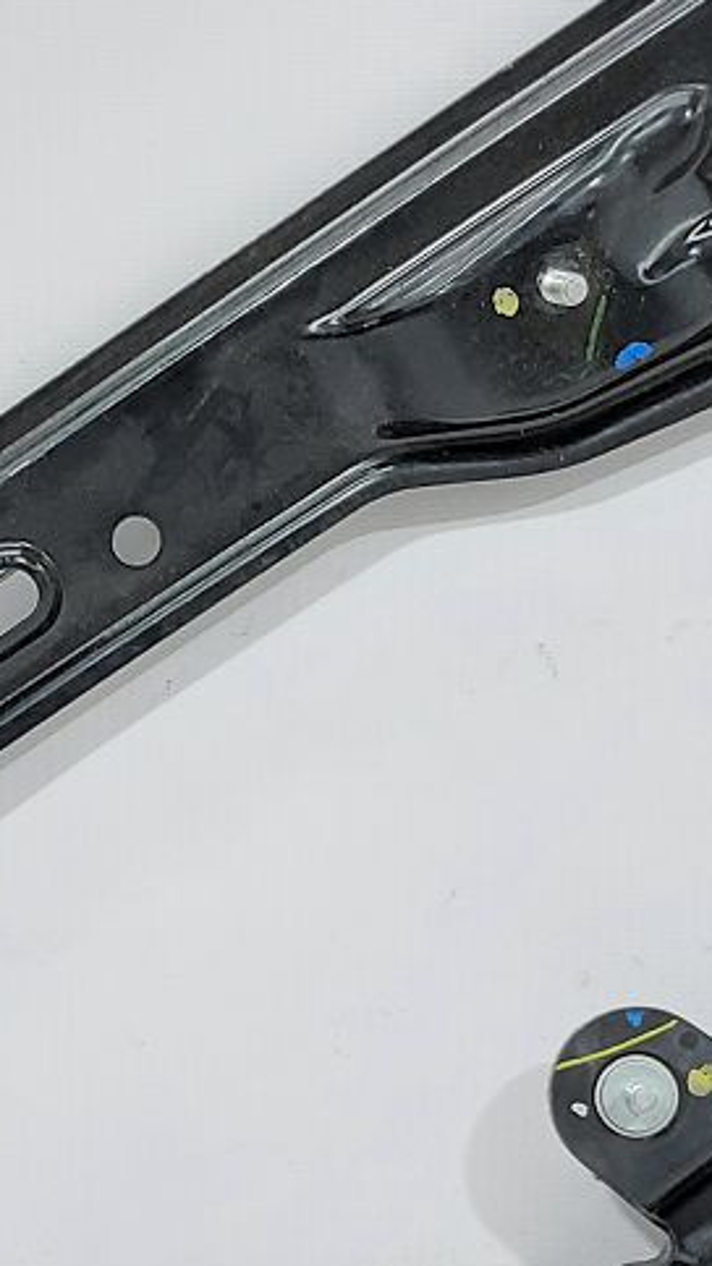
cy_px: 929
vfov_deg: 27.9
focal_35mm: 75
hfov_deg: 16.0
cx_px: 198
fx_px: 2519
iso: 100
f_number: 1.8
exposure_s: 1/50
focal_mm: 5.23
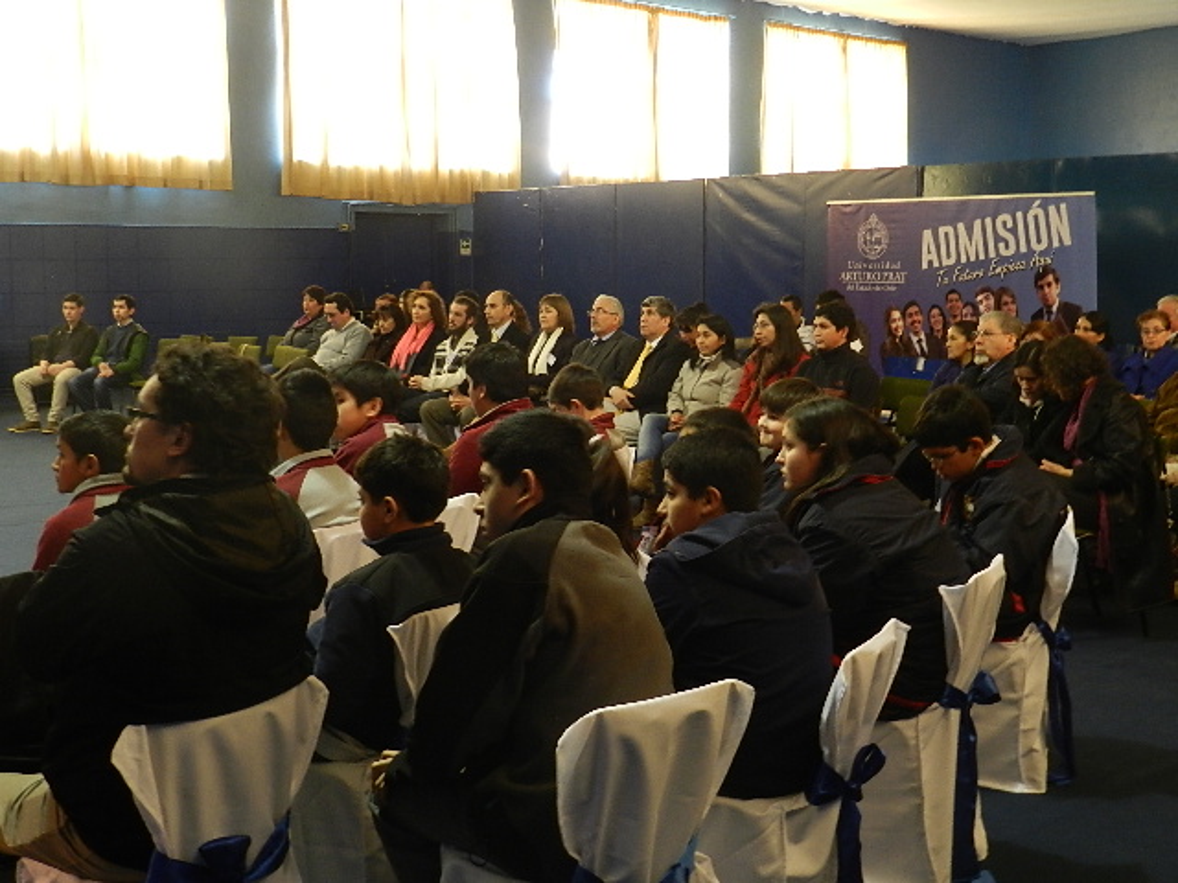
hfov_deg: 41.2
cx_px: 589
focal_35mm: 46
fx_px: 1565
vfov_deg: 31.5
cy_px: 442
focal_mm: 8.1
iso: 400
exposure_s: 1/2.5
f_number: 4.2
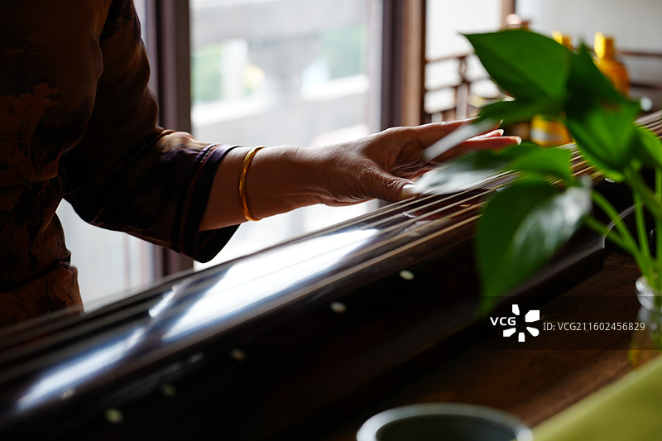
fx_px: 1287
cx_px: 331
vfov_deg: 19.4
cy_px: 220
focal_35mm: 70
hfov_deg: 28.8
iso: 250
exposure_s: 1/80
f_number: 4
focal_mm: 70
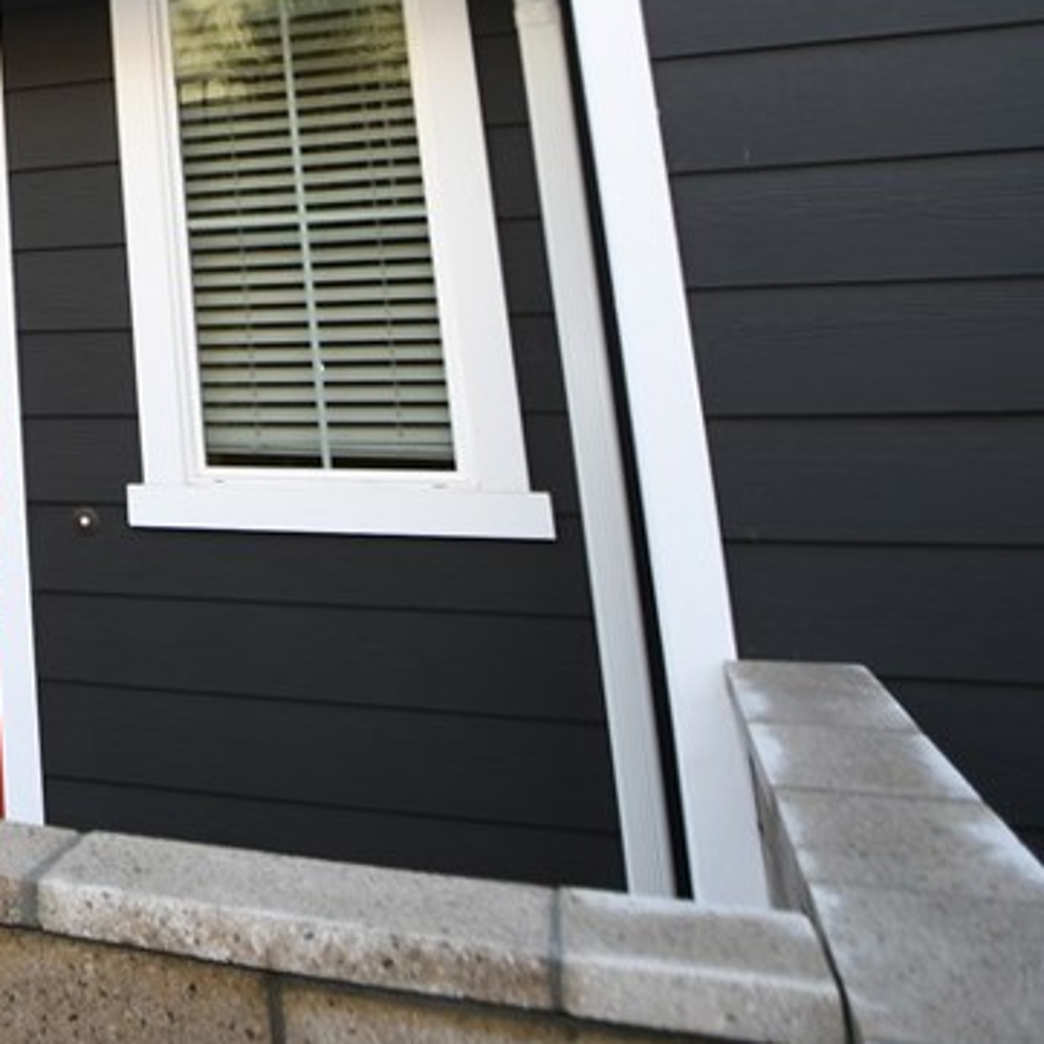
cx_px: -344
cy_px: 74
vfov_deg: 37.8
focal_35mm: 41
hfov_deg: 31.0
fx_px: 1399
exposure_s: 1/80
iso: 100
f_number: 4.5
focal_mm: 11.5
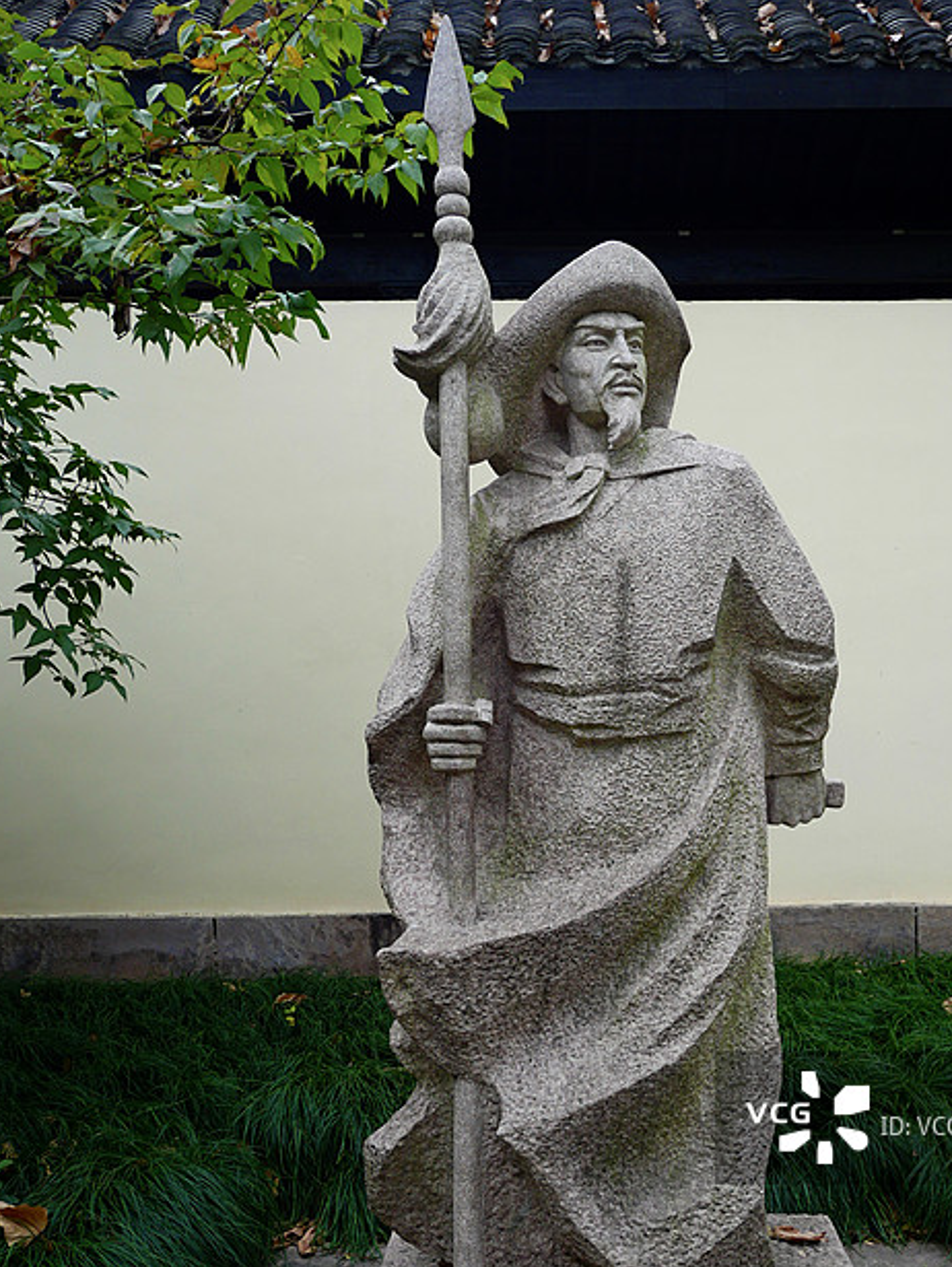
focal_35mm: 39
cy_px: 731
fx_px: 1429
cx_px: 556
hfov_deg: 36.8
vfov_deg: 47.7
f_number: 4.5
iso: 200
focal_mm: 15
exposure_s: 1/200
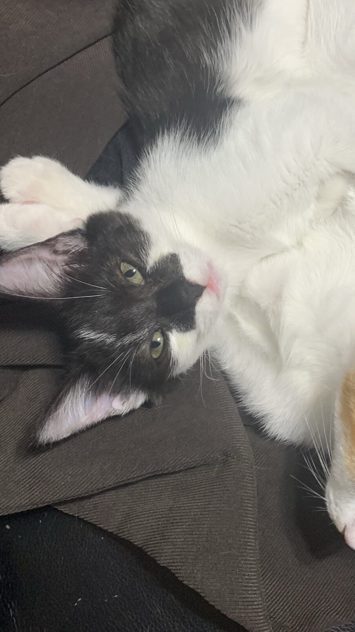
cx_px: 301
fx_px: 753
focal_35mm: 45
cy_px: 172
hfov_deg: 25.9
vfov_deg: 44.2
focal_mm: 4.25
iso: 125
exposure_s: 1/60
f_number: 1.8
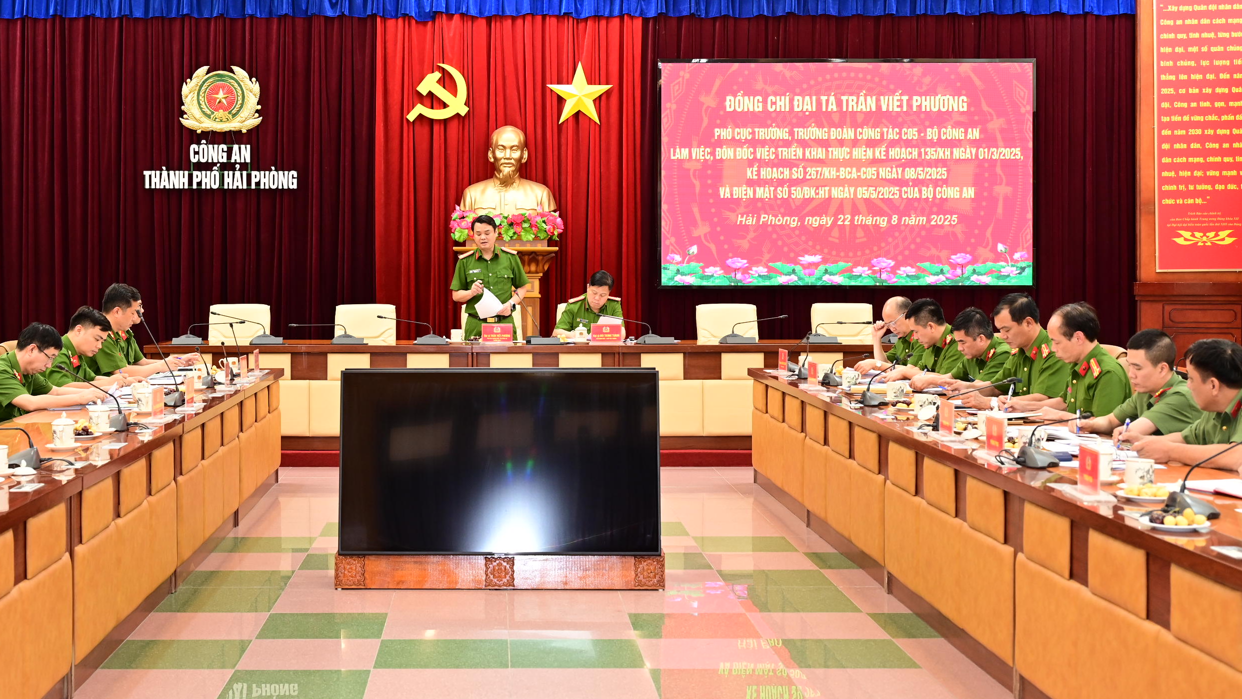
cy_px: 261
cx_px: 494
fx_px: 1680
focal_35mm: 51
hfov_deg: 40.4
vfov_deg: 23.4
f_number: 4
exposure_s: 1/100
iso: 1600
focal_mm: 40
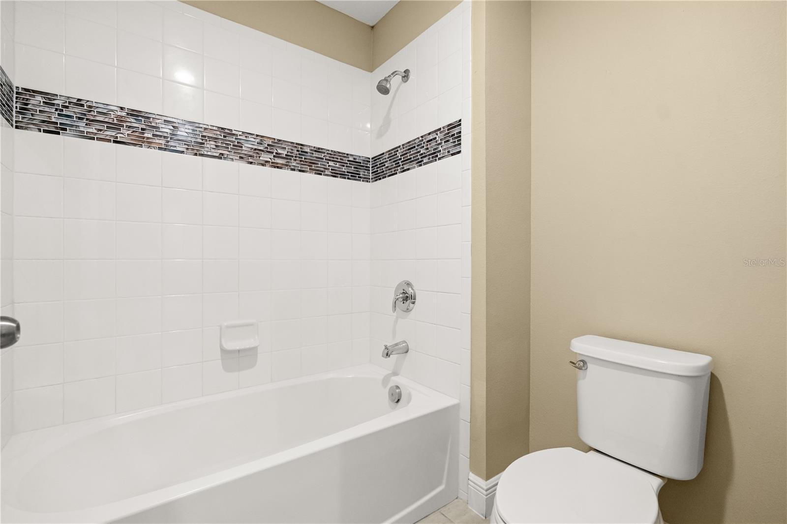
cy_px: 262
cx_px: 394
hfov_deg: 96.7
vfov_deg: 73.7
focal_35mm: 16
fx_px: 350
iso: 2500
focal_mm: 16
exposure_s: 1/125
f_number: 4
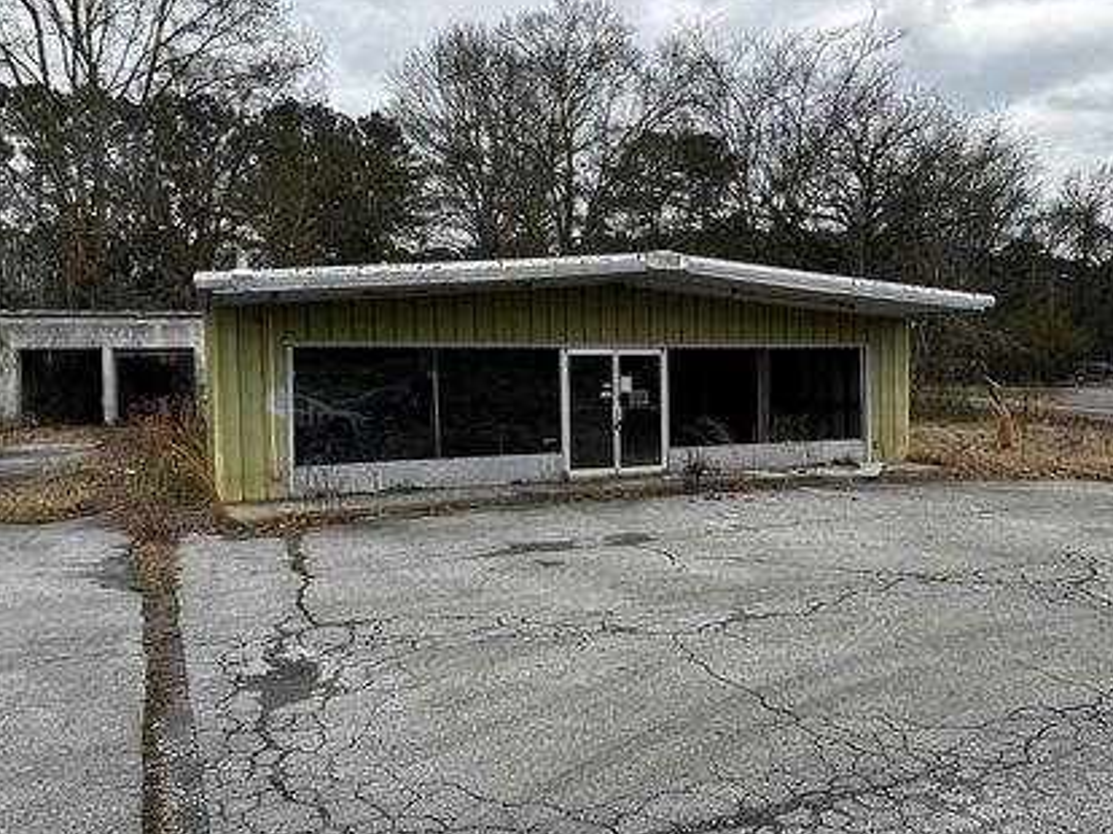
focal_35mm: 29
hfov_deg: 61.5
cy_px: 402
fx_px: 932
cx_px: 626
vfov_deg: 48.2
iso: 80
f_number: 1.78
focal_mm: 6.86
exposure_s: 1/887
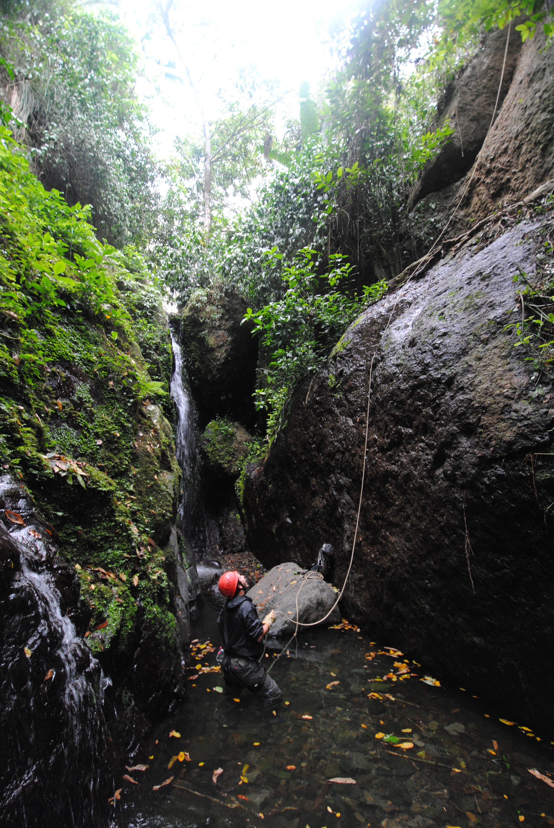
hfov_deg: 77.5
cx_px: 277
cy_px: 414
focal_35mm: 15
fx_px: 345
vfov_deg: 100.3
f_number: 5.6
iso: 800
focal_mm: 10
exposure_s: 1/30
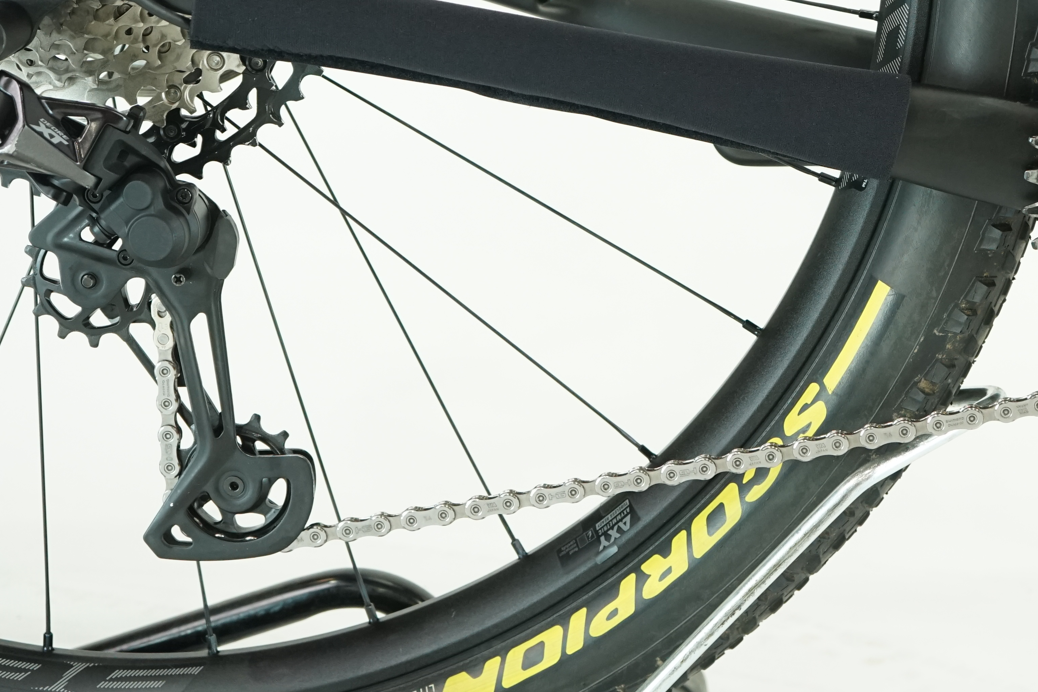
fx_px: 2595
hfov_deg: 22.4
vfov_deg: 15.0
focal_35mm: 90
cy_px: 88
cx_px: 784
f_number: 5
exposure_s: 1/200
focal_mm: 46
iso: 1600
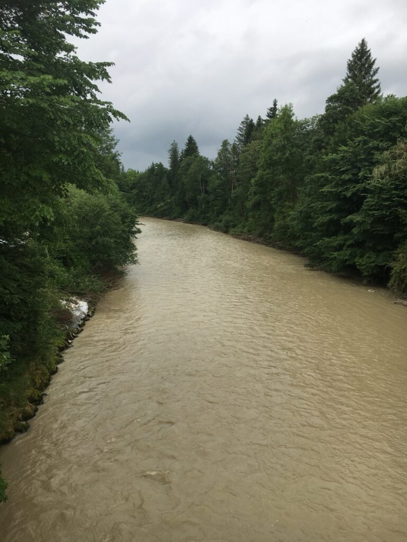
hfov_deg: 48.2
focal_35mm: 29
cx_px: 204
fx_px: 455
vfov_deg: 61.7
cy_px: 271
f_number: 2.2
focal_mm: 4.15
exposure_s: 1/718
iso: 25
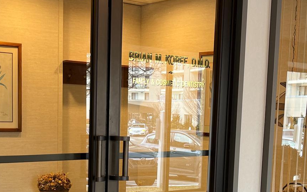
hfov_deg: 31.5
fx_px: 544
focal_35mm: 65
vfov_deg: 19.7
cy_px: 171
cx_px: 132
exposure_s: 1/60
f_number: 1.6
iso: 80
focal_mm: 5.1
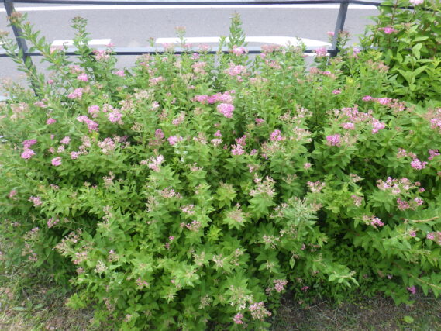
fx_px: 357
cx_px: 220
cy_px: 166
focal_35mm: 28
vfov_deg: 49.8
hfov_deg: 63.4
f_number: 4.2
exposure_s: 1/160
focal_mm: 5
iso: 125
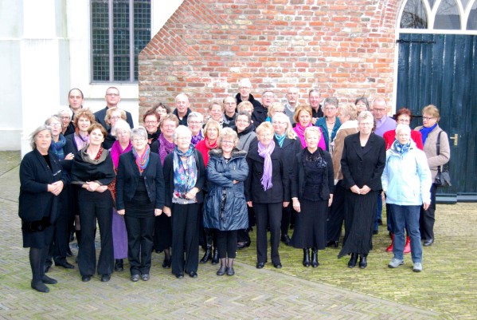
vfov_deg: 25.8
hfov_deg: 37.8
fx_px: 696
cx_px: 238
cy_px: 160
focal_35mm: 52
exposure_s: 1/60
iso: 1400
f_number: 4.8
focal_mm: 35
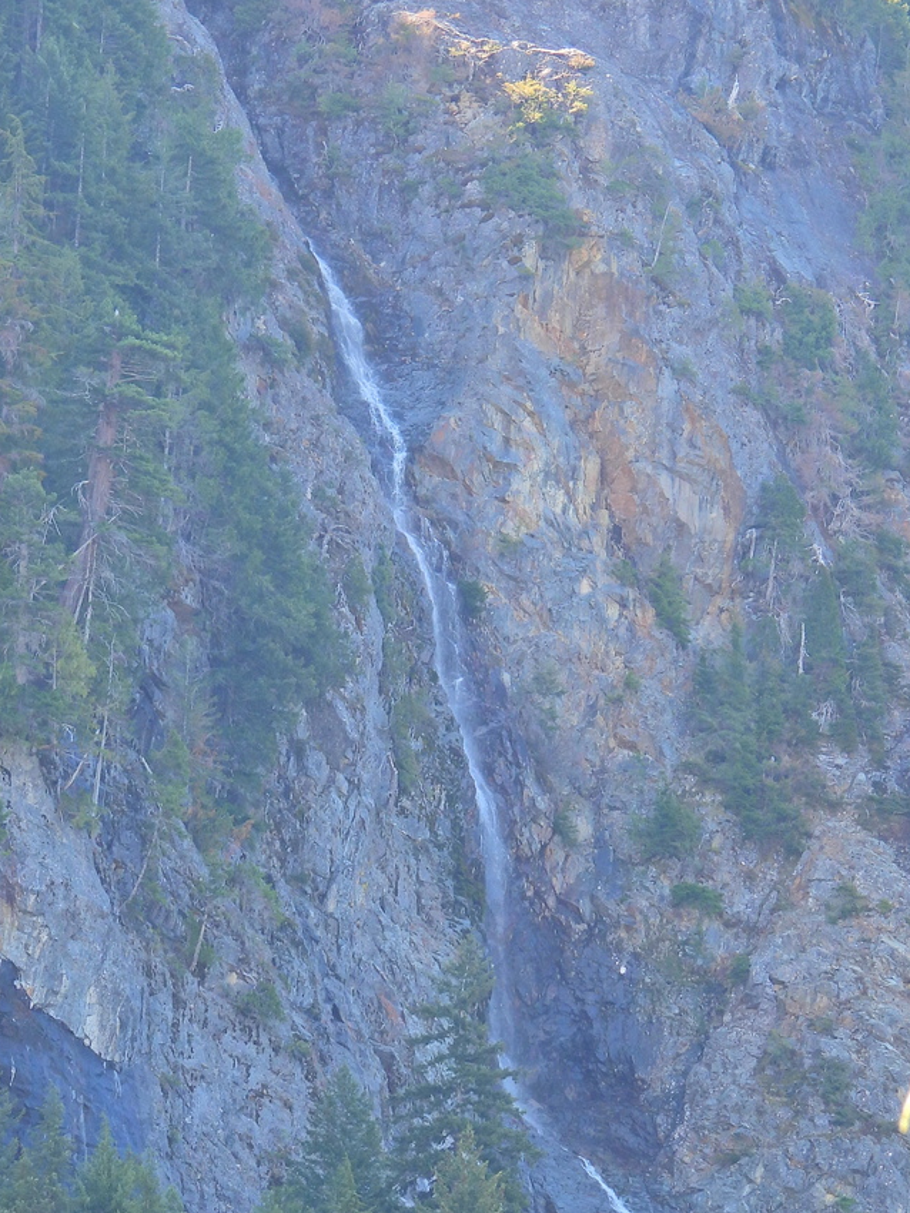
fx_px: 8969
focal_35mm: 256
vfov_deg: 7.7
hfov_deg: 5.8
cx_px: 368
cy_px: 695
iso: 100
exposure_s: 1/80
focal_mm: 30.3
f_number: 4.5
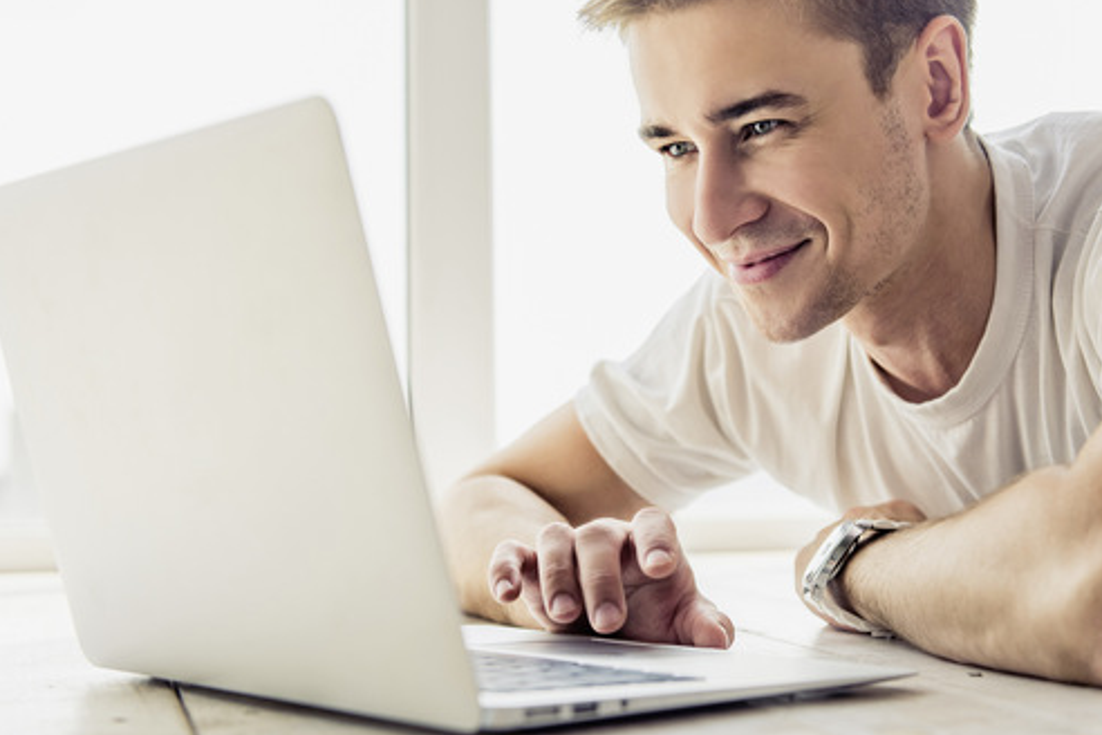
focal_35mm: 63
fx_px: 1928
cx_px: 591
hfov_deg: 31.9
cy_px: 329
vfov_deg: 21.6
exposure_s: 1/160
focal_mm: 52
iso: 100
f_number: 4
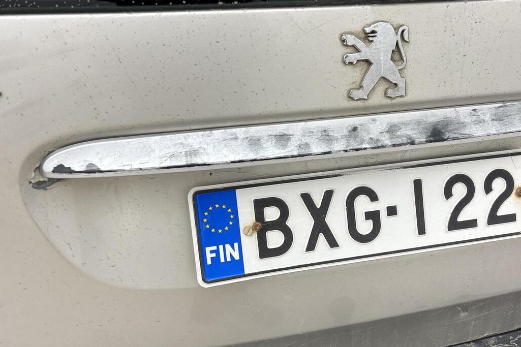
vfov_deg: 35.0
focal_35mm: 38
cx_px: 324
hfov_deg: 50.2
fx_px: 550
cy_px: 178
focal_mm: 5.96
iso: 64
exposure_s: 1/100
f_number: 1.6
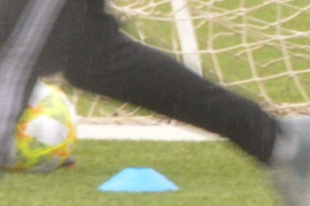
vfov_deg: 0.8
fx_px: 15101
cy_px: -104
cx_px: 928
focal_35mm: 1756
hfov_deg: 1.2
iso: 1600
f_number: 22
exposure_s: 1/100
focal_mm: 170
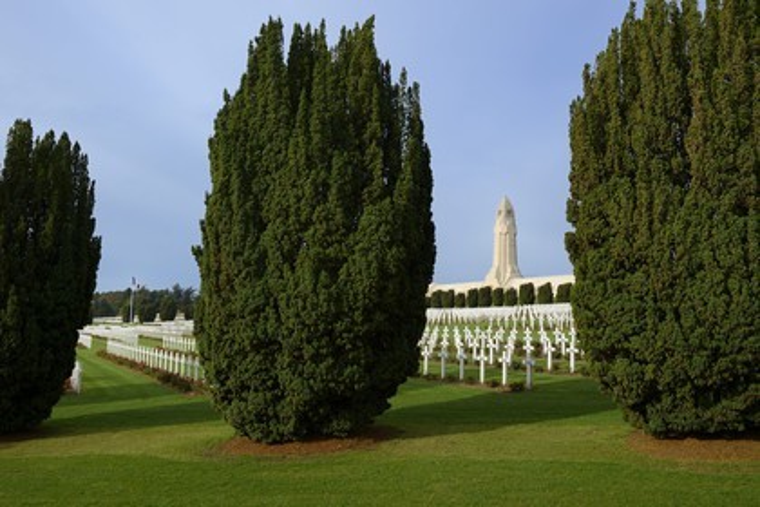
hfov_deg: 55.8
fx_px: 718
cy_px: 254
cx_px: 380
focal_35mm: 34
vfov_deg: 38.9
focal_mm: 34
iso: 200
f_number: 11
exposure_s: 1/250
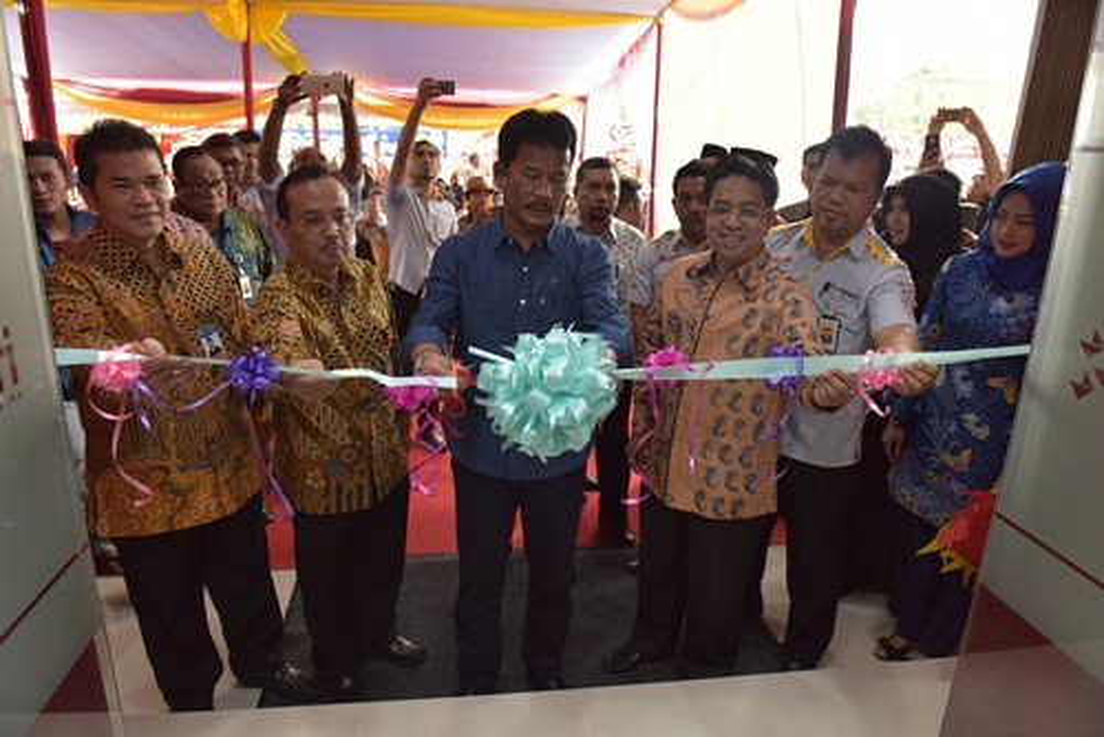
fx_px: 736
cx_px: 552
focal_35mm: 24
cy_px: 368
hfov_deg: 73.7
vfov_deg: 53.2
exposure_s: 1/160
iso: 2000
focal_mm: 24
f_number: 5.6
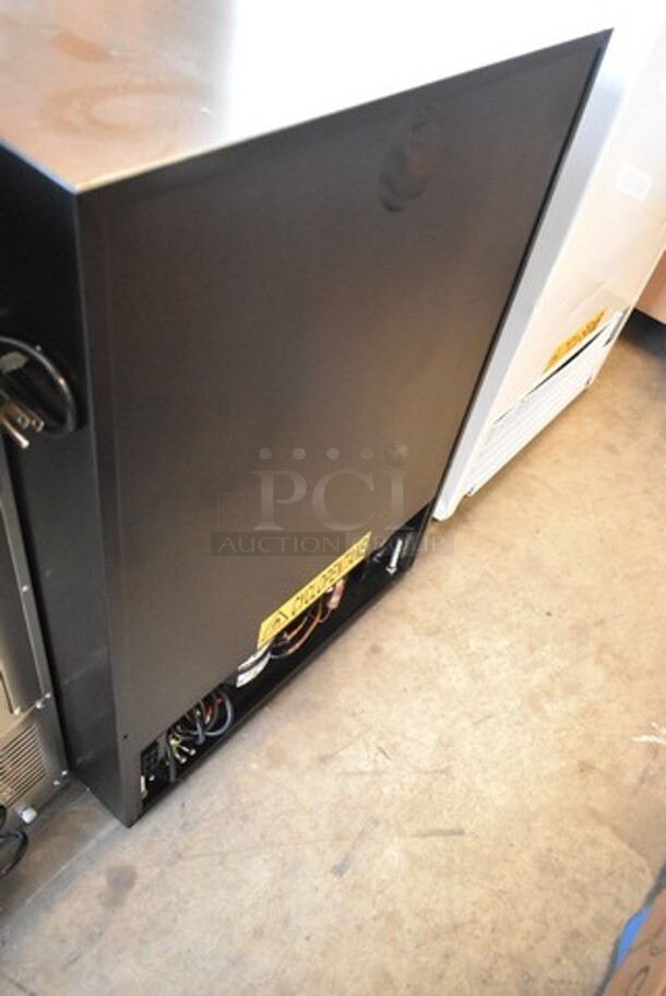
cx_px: 333
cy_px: 498
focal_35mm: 30
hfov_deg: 43.7
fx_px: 831
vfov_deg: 61.9
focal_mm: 20
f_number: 3.5
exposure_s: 1/125
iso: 7200
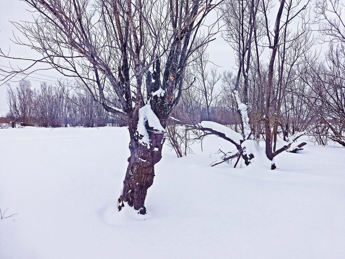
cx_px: 172
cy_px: 130
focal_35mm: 24
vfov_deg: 56.8
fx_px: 239
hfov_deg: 71.6
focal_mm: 4.3
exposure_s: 1/500
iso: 100
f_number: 4
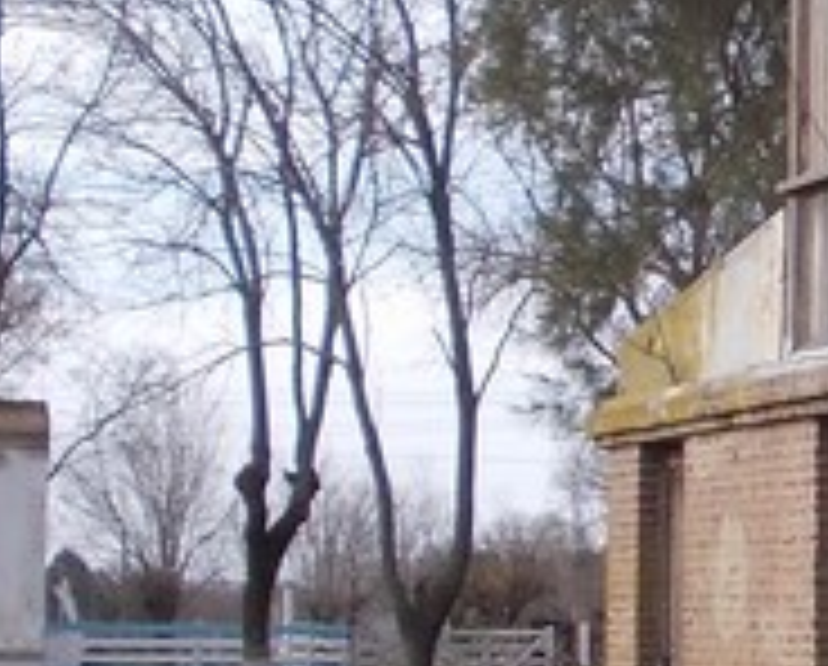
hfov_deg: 12.0
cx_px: 1210
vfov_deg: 10.1
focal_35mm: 154
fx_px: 3782
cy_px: 274
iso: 80
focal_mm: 5.3
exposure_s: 1/400
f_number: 3.1
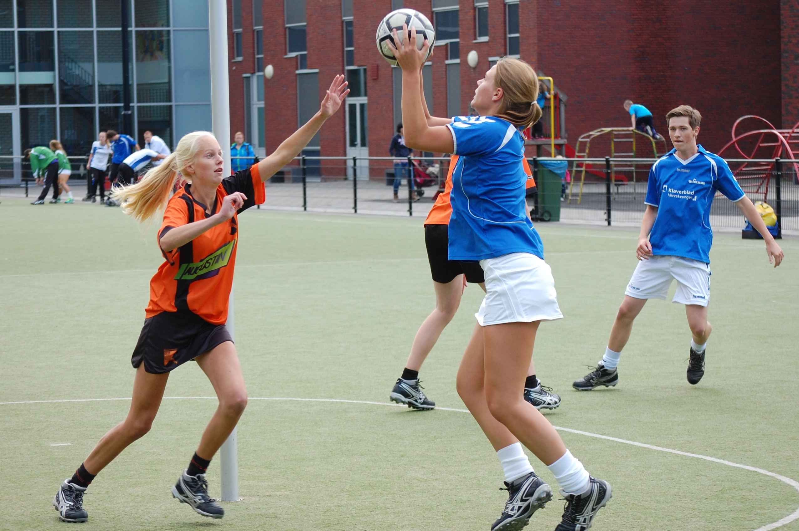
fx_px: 2328
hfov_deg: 19.5
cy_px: 266
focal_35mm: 105
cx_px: 400
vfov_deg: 13.0
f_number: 5.6
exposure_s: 1/500
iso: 400
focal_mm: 70
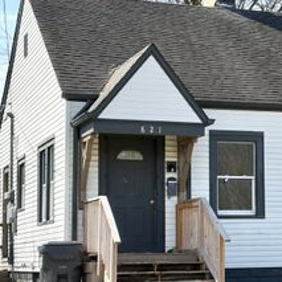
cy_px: 145
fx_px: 995
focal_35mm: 108
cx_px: 283
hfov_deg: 15.8
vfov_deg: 16.1
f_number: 1.6
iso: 32
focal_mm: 5.96
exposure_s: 1/2141
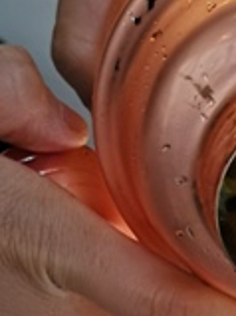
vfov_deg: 13.0
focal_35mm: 136
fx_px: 1238
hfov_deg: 10.6
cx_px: 337
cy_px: 586
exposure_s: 1/222
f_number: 1.8
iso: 50
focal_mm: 3.95
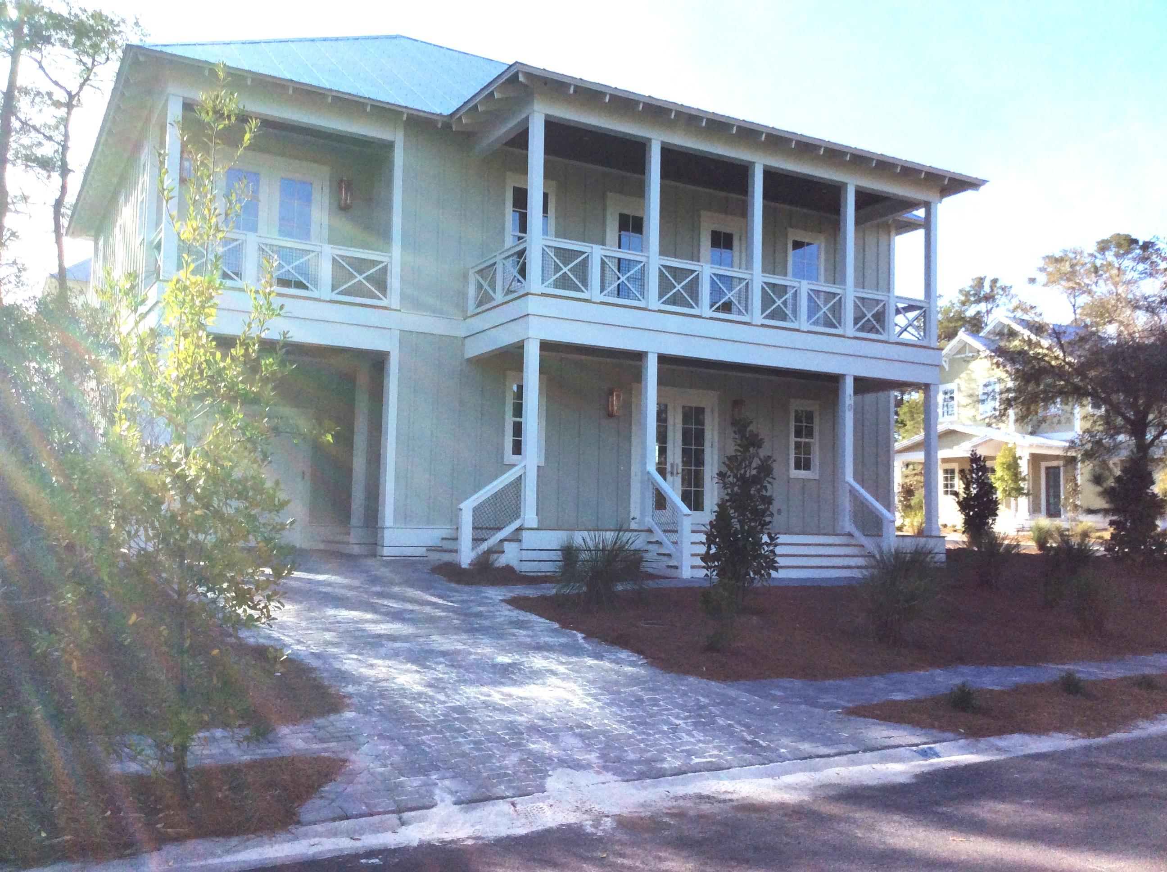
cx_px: 584
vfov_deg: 44.1
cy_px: 436
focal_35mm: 32
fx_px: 1077
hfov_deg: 56.9
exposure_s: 1/1079
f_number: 2.4
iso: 32
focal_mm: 3.3
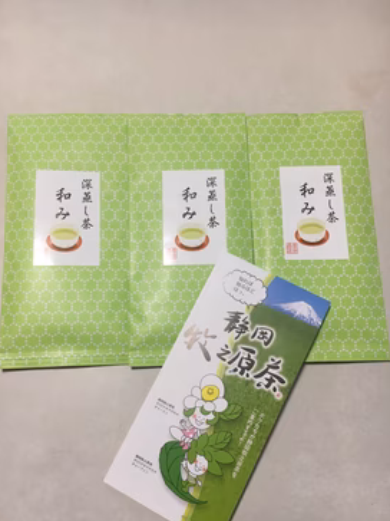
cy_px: 286
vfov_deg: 56.7
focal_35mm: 32
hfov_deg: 44.1
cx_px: 185
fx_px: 481
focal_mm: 4.15
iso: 64
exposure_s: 1/30
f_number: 2.2
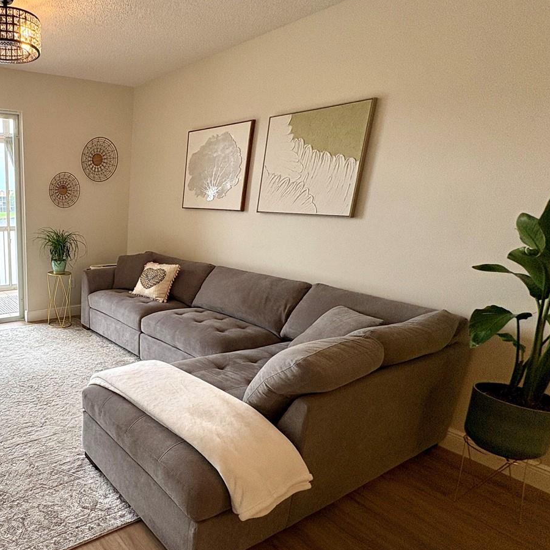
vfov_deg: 69.4
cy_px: 304
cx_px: 67
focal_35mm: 22
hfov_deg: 60.3
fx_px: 395
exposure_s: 1/120
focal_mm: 2.22
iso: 50
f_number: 2.2
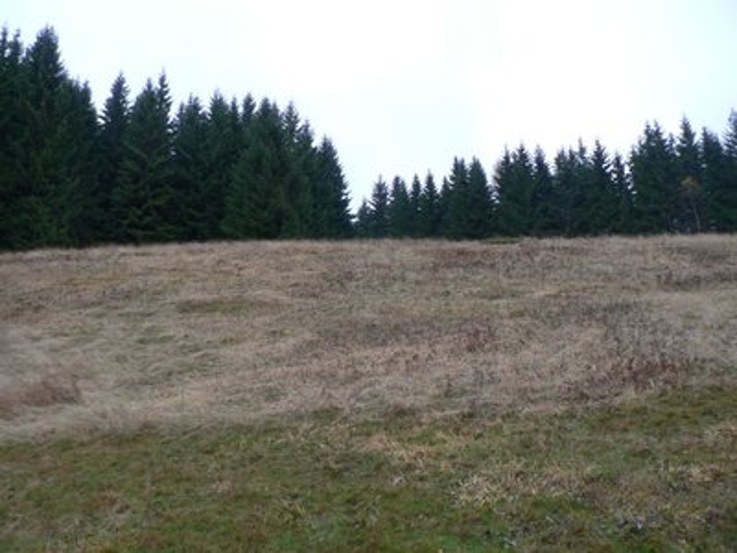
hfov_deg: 51.4
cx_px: 368
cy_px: 276
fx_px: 766
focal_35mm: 36
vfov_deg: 39.7
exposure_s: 1/30
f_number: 2.8
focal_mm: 6
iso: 80
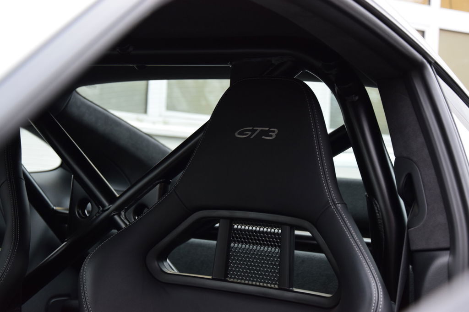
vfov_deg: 20.1
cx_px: 234
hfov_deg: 29.9
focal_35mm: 68
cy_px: 156
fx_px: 879
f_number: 4.8
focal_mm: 45
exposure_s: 1/20
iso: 800
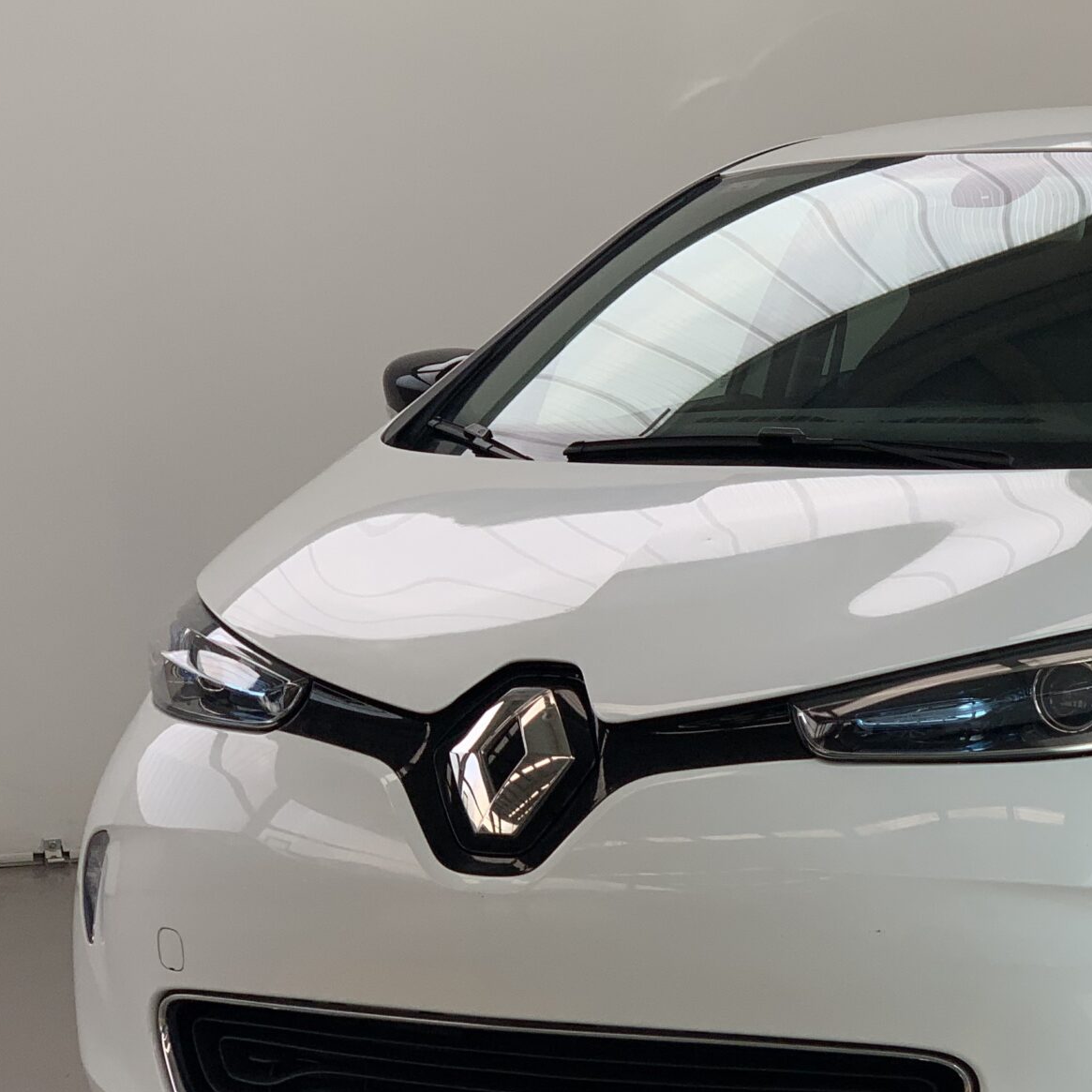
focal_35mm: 101
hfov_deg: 17.0
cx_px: 1006
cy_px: 629
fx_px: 3605
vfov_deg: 17.2
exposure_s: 1/231
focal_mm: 6
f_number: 2.4
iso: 16
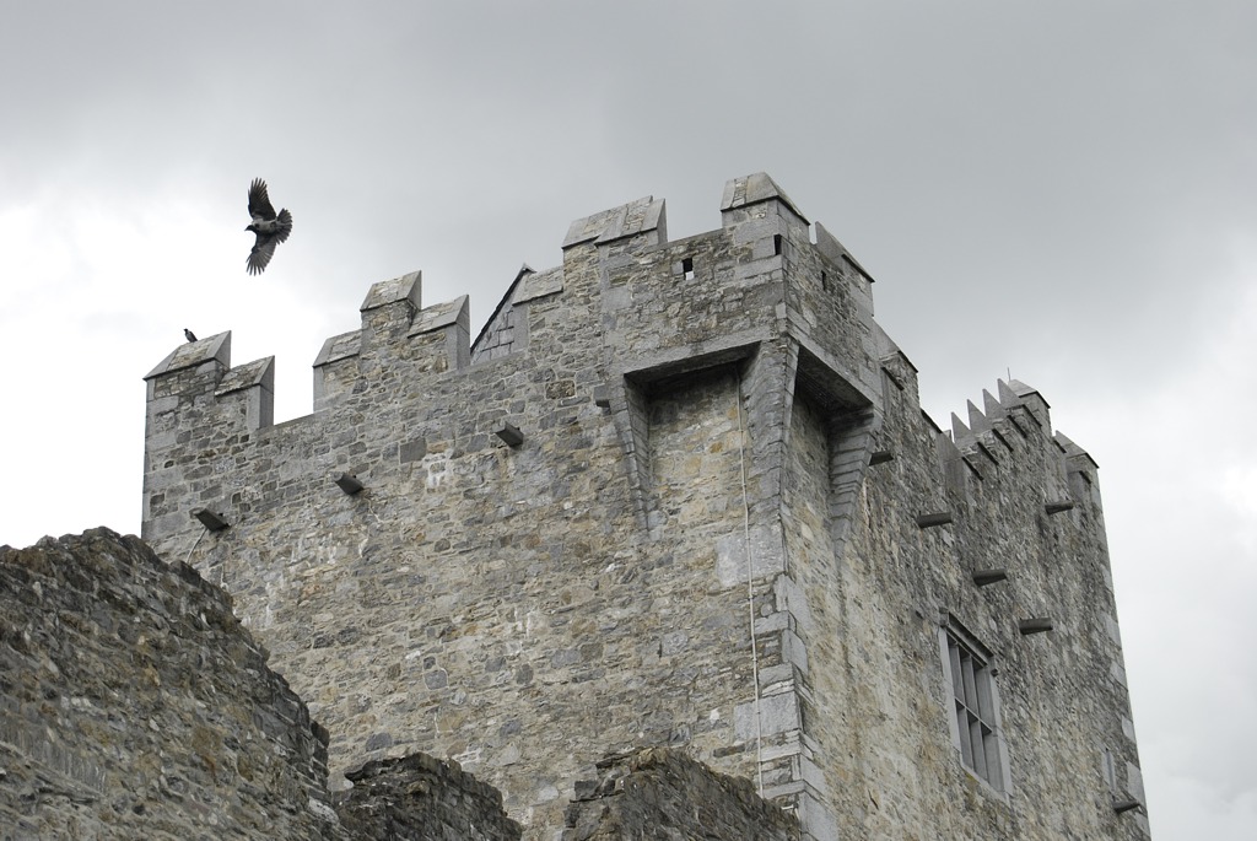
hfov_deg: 26.0
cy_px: 420
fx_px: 2726
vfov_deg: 17.5
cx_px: 628
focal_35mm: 78
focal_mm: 52
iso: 400
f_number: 5.6
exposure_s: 1/250
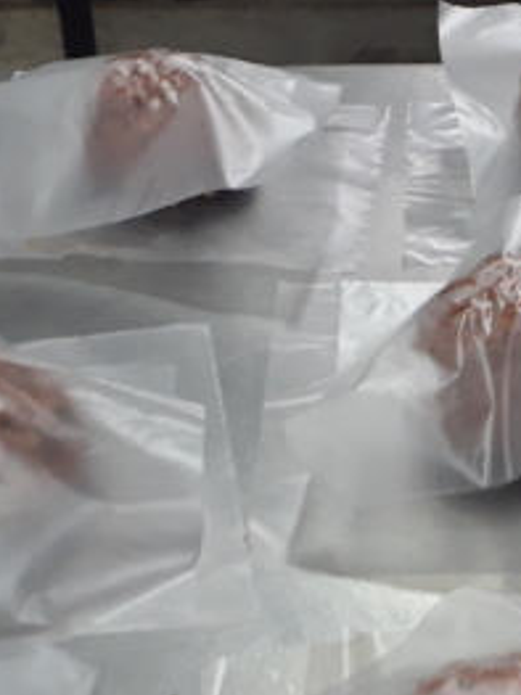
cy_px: 551
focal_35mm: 77
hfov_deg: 18.9
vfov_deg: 24.9
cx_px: 431
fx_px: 1546
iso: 200
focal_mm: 3.6
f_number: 1.9
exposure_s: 1/33
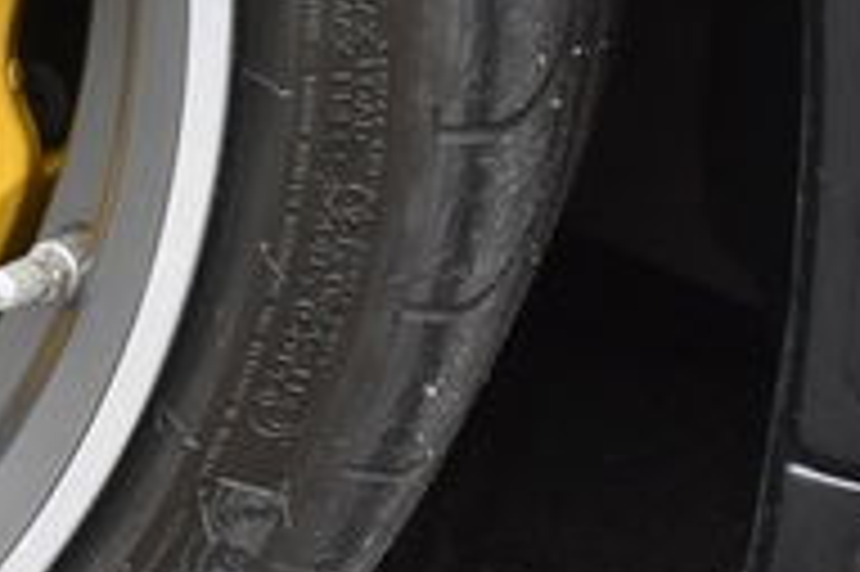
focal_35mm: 163
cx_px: -549
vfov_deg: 8.2
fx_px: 3891
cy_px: -263
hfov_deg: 11.9
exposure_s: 1/250
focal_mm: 27
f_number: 8
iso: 800
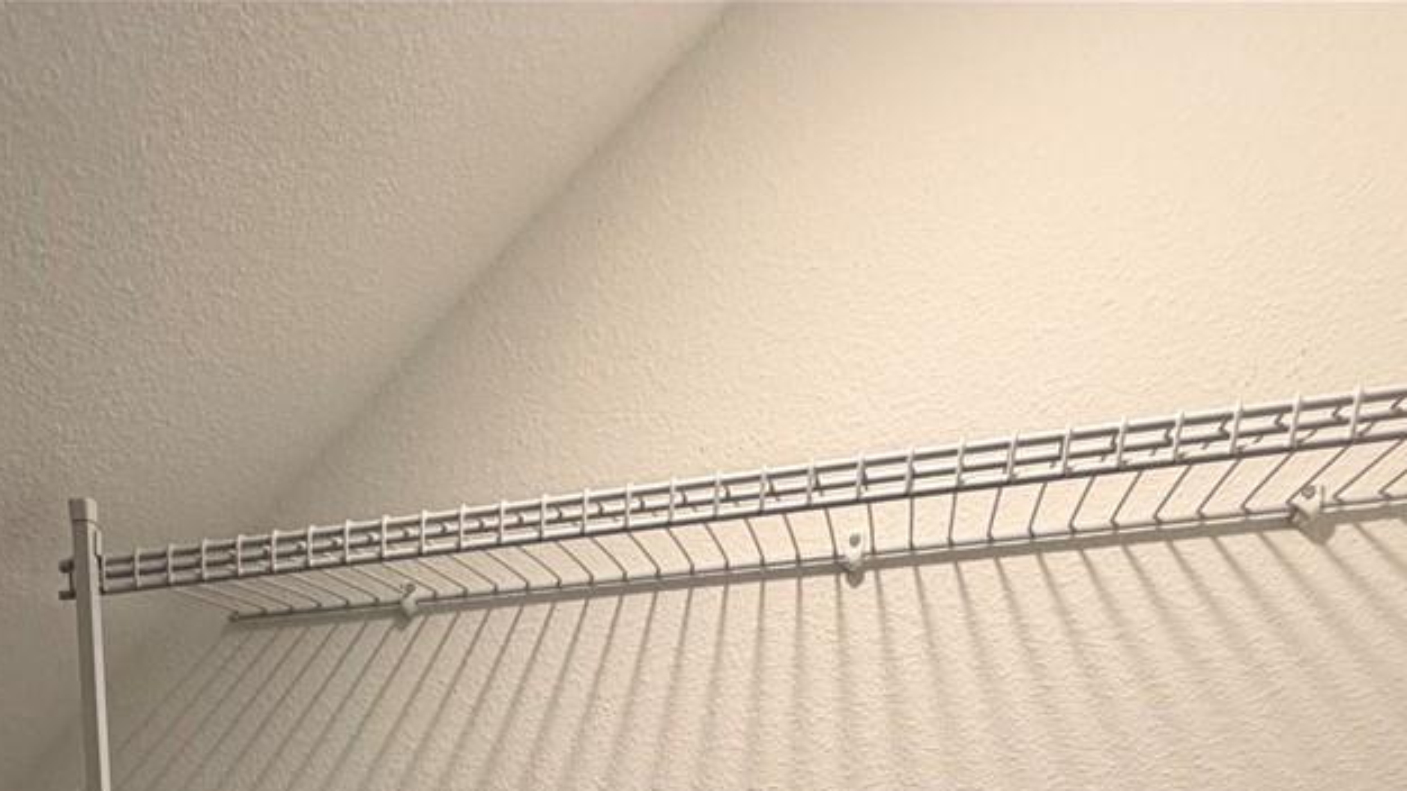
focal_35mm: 39
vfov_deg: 21.9
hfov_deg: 48.1
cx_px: 238
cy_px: 1346
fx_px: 1455
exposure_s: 1/120
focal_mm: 2.22
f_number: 2.2
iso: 100
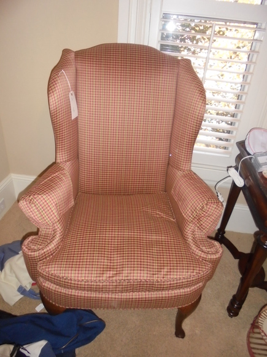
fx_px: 267
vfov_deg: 67.3
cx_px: 134
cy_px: 178
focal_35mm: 26
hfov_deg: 53.1
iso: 400
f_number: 3.5
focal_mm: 4.6
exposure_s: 1/30
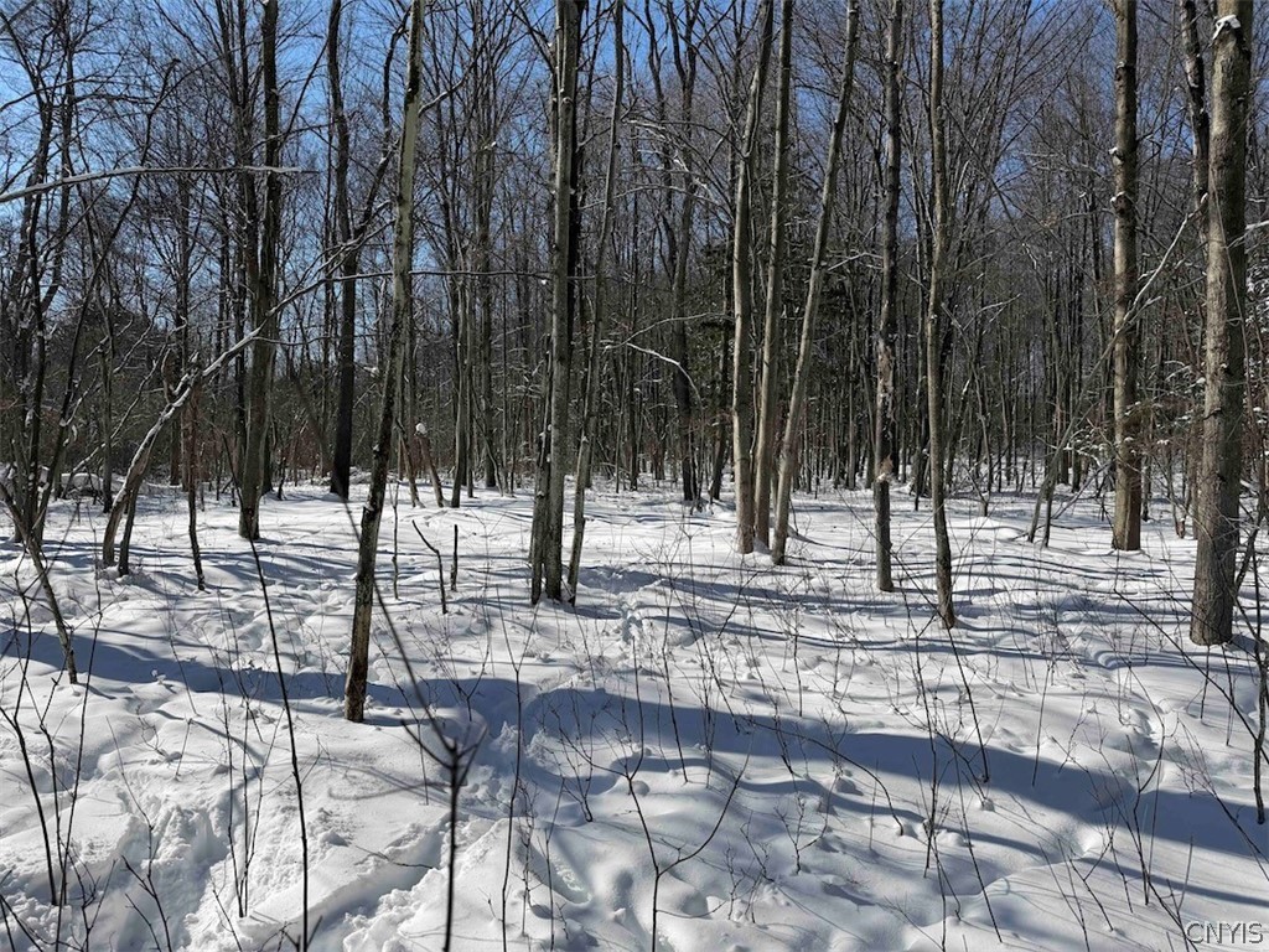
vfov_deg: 56.8
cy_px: 476
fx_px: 880
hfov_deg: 71.6
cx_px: 634
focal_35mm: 24
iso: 80
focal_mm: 6.76
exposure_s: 1/7353
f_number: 1.78
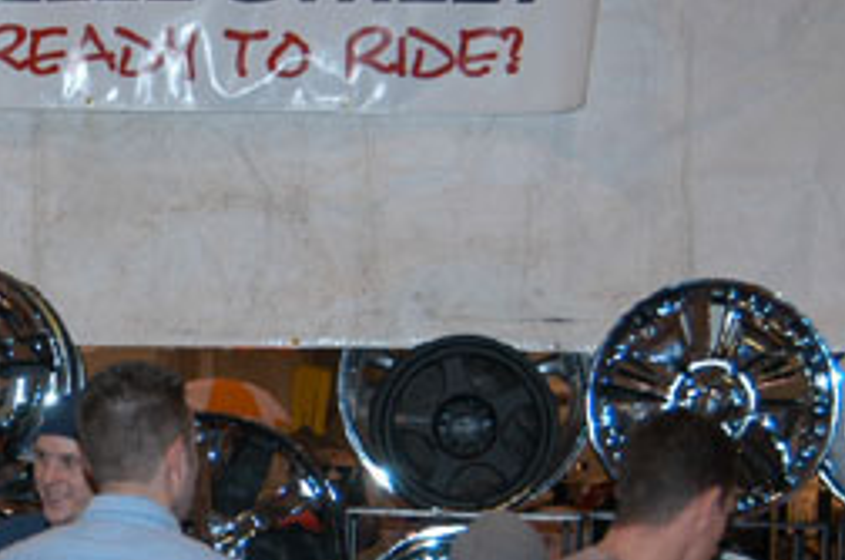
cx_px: -32
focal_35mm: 121
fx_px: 2835
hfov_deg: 16.5
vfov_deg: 11.3
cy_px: 376
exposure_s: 1/60
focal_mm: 30
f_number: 5
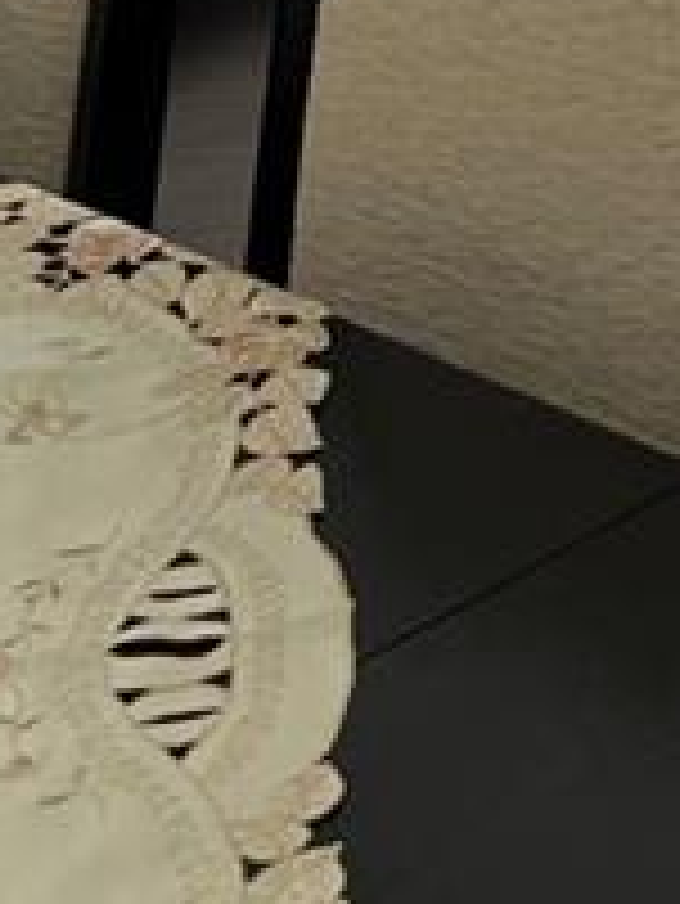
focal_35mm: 155
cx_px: 1121
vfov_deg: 10.6
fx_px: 4055
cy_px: -1399
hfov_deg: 9.2
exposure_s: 1/120
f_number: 1.6
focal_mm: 5.1
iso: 64
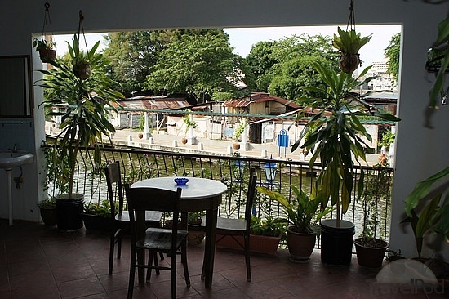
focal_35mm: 32
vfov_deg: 41.7
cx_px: 224
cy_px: 150
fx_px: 393
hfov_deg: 59.5
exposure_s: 1/100
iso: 200
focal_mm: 21
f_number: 7.1
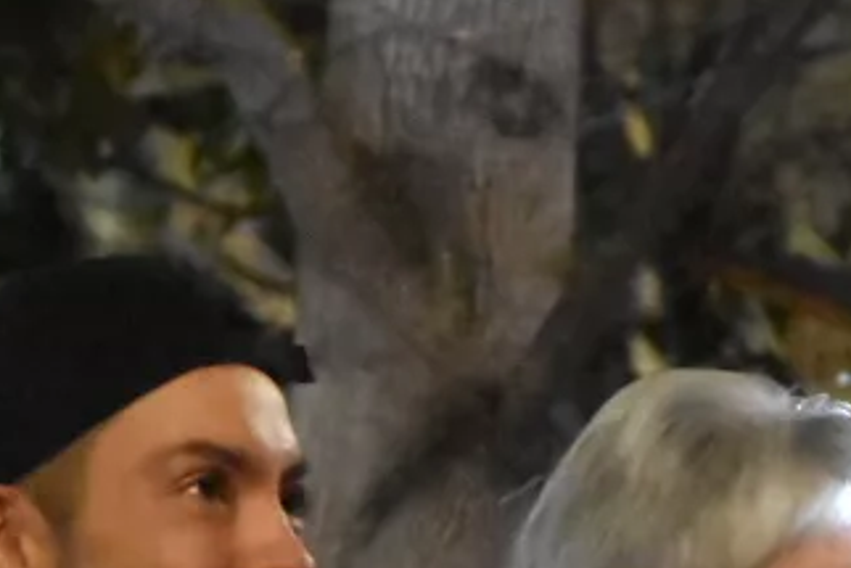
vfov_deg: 2.3
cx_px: 764
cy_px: 1350
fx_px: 13905
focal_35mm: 588
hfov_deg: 3.5
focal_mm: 78
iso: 12800
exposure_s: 1/40
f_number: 5.3
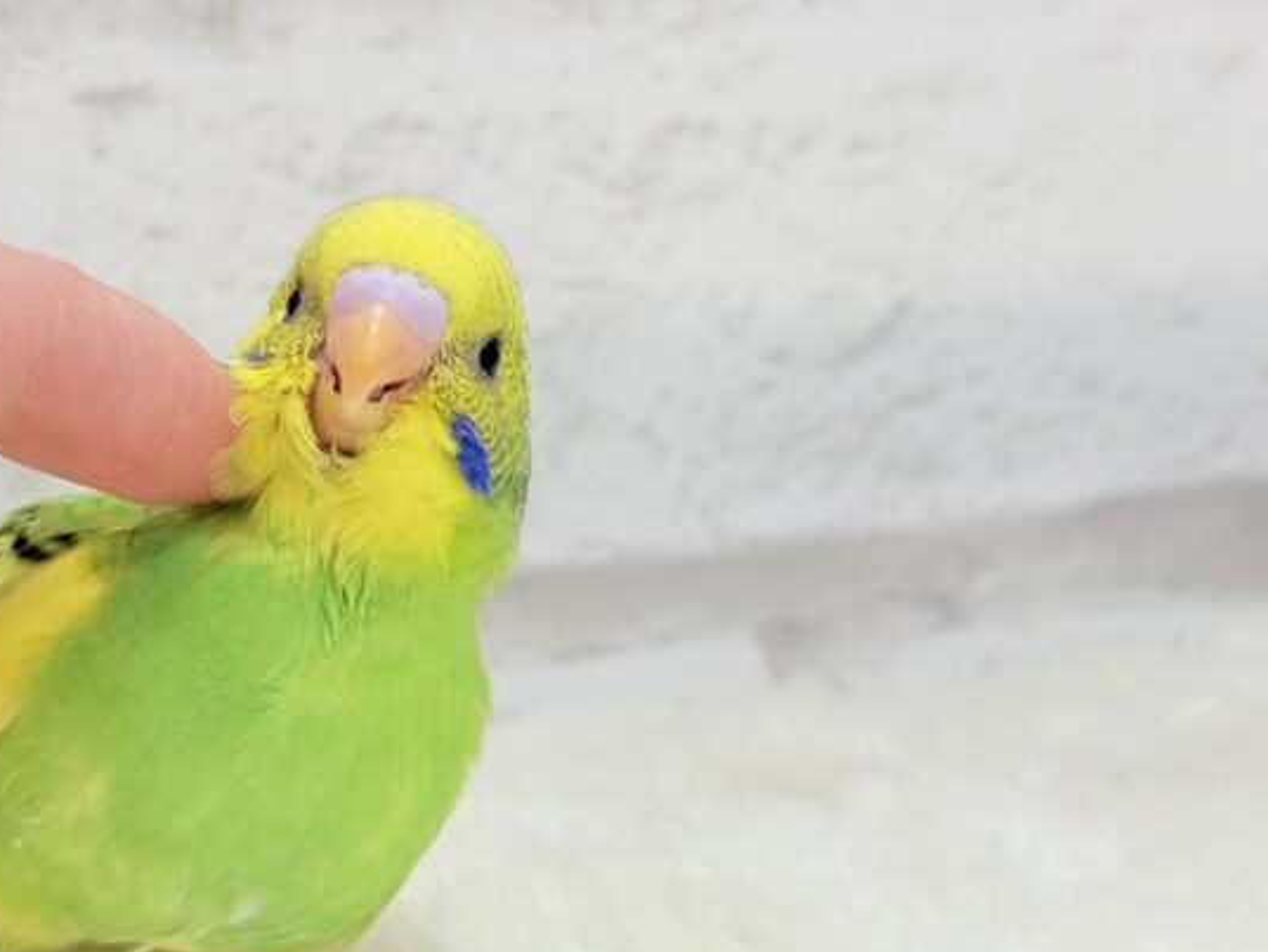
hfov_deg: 31.2
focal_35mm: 62
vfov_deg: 23.7
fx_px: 2272
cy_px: 489
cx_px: 569
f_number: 1.6
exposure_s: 1/100
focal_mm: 5.96
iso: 64
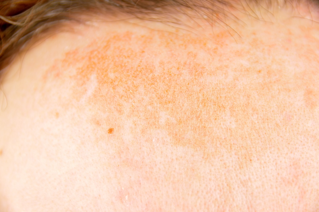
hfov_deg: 7.0
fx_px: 2590
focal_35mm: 292
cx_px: 160
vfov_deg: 4.7
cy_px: 106
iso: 100
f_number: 6
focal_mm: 195
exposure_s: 1/40
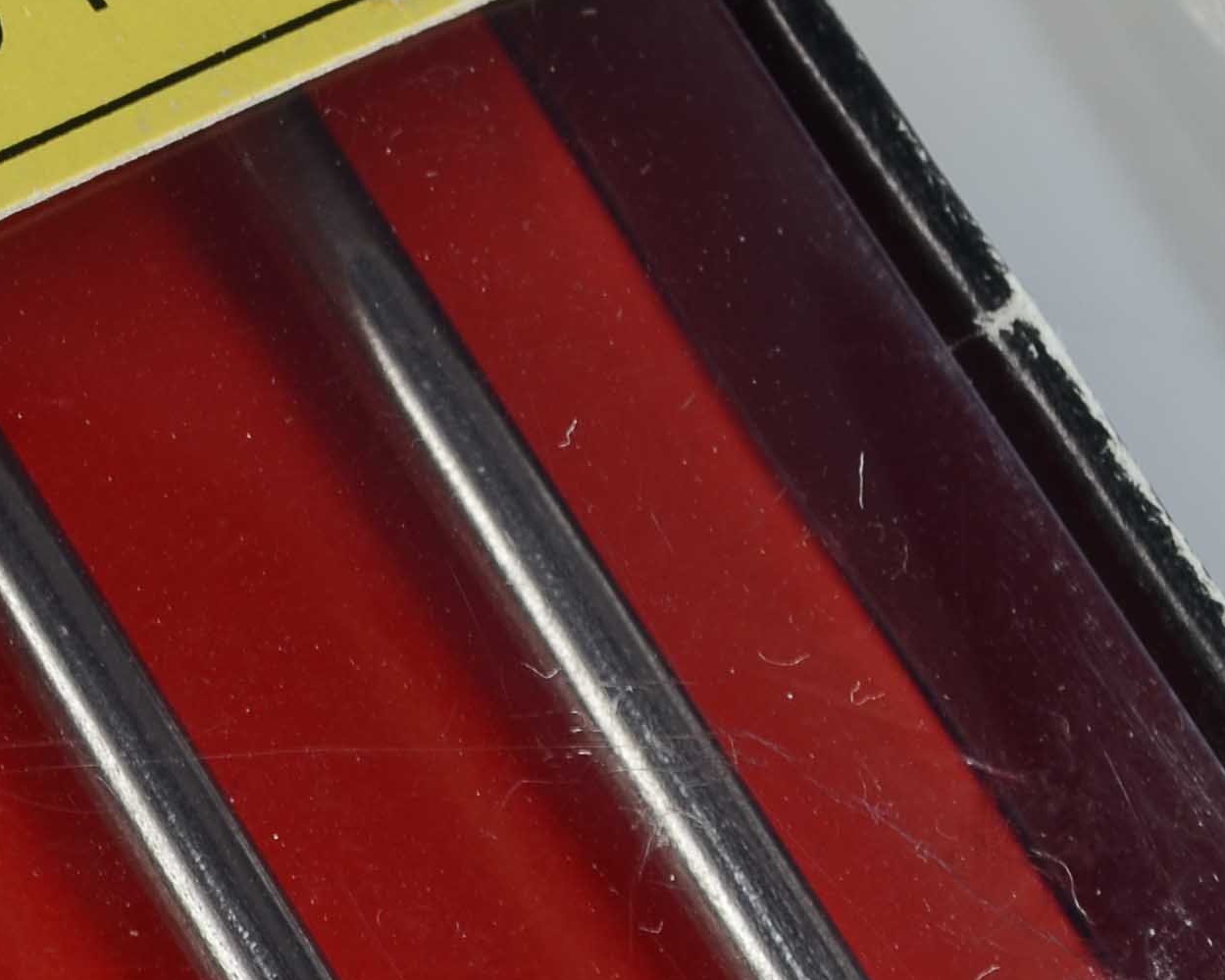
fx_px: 11051
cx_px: -820
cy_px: 387
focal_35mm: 305
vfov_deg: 5.1
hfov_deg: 6.2
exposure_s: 1/80
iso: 100
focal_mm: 55
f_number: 11
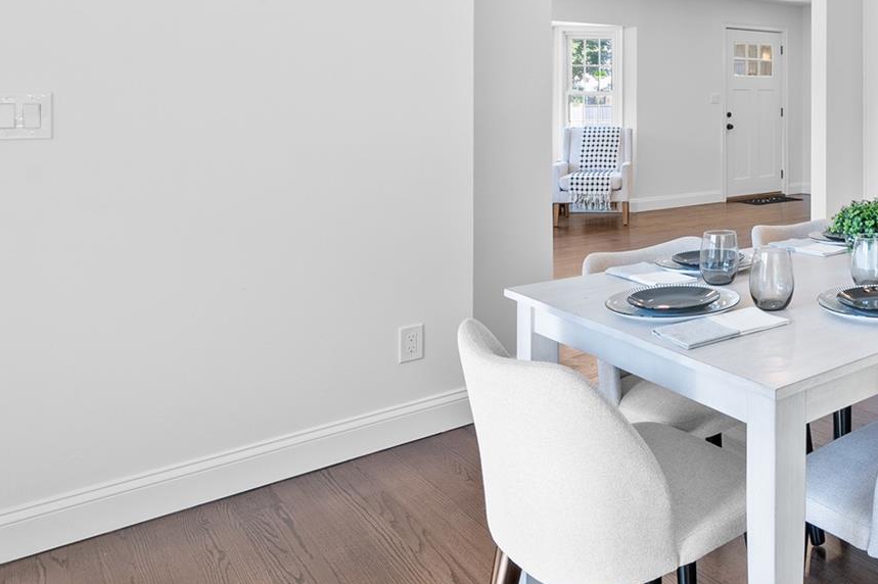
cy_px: 99
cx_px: 835
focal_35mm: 31
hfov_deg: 51.1
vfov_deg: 40.2
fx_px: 756
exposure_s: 1/8
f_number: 9
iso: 500
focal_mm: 13
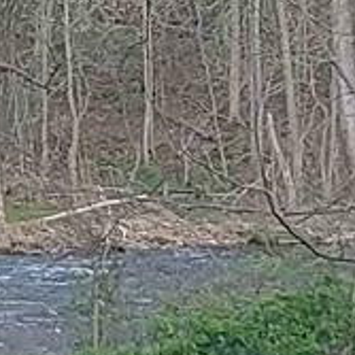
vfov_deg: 7.4
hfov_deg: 7.3
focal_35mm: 237
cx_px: -79
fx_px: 2750
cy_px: 30
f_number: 1.5
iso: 50
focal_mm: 4.23
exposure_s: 1/649
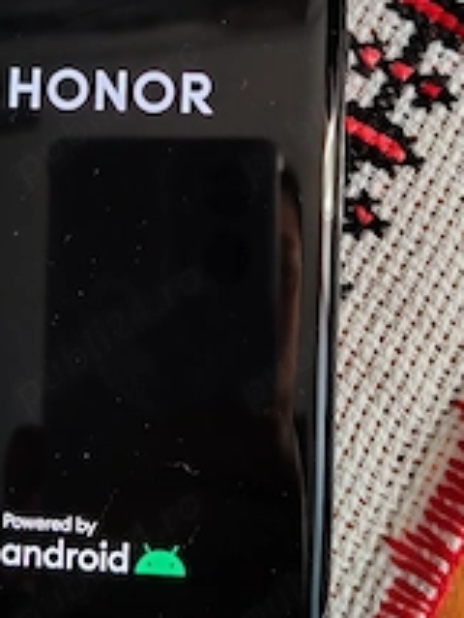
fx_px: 803
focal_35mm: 45
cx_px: 165
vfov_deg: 40.7
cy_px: 145
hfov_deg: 32.0
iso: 2630
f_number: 1.8
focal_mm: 5.56
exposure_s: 1/33.3
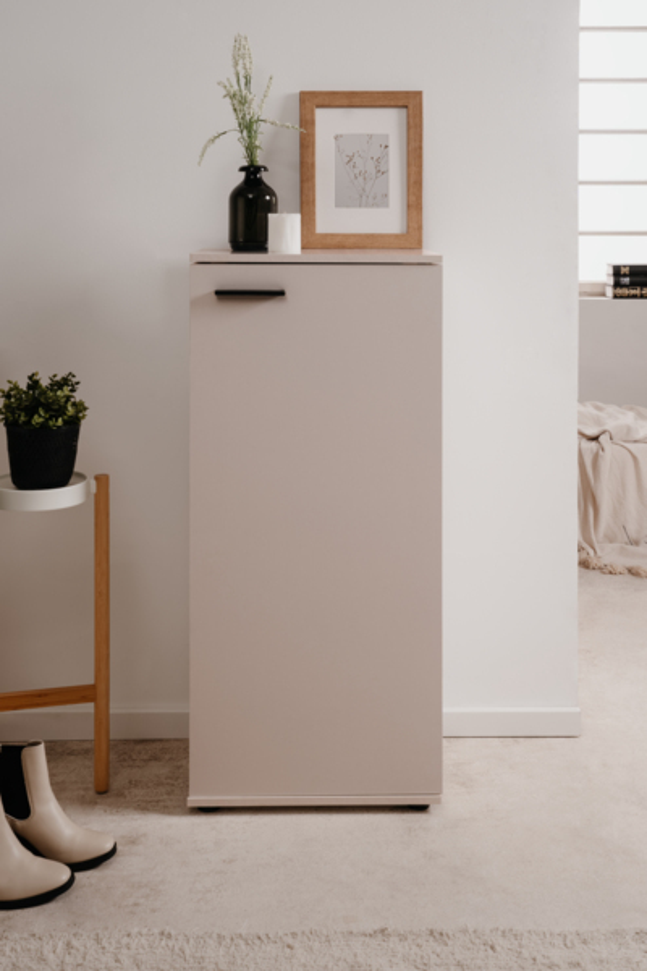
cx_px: 324
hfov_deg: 37.9
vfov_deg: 54.4
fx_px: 943
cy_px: 486
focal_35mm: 35
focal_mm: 35
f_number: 9
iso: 100
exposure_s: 1/8
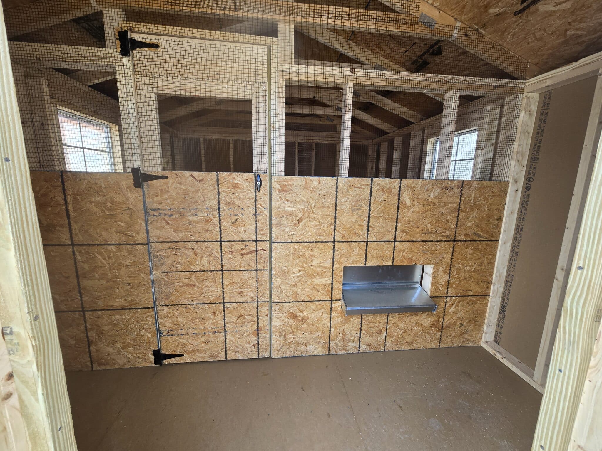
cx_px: 301
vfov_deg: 89.9
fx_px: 226
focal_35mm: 13
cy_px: 226
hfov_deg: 106.2
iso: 64
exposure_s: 1/120
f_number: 2.2
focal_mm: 2.2
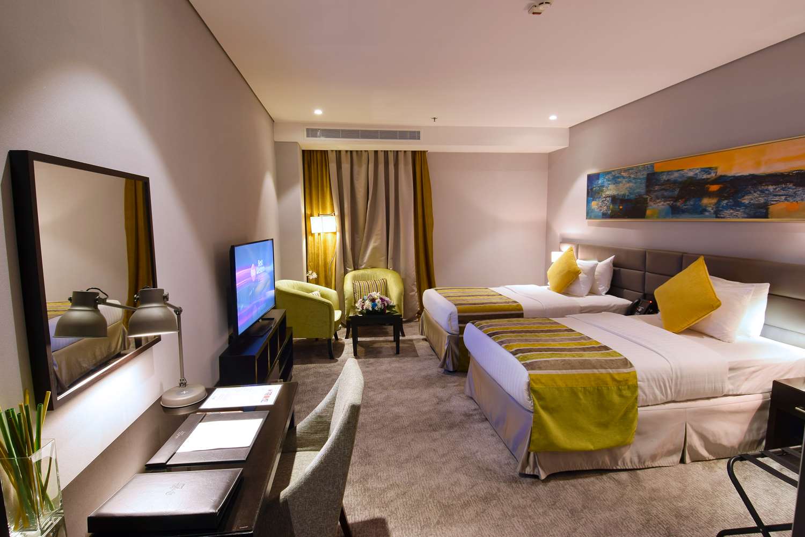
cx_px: 402
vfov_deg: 67.4
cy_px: 268
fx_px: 402
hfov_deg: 90.0
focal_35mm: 18
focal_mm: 12
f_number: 9
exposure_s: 1.6
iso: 100
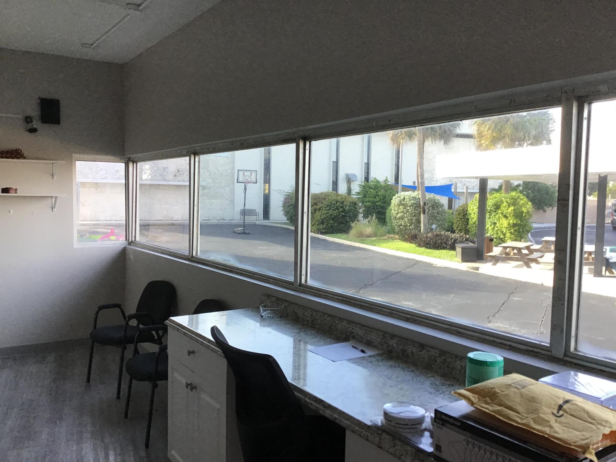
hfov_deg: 58.4
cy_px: 231
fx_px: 552
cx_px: 308
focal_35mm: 31
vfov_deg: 45.4
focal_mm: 3.3
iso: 25
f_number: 2.4
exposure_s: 1/40
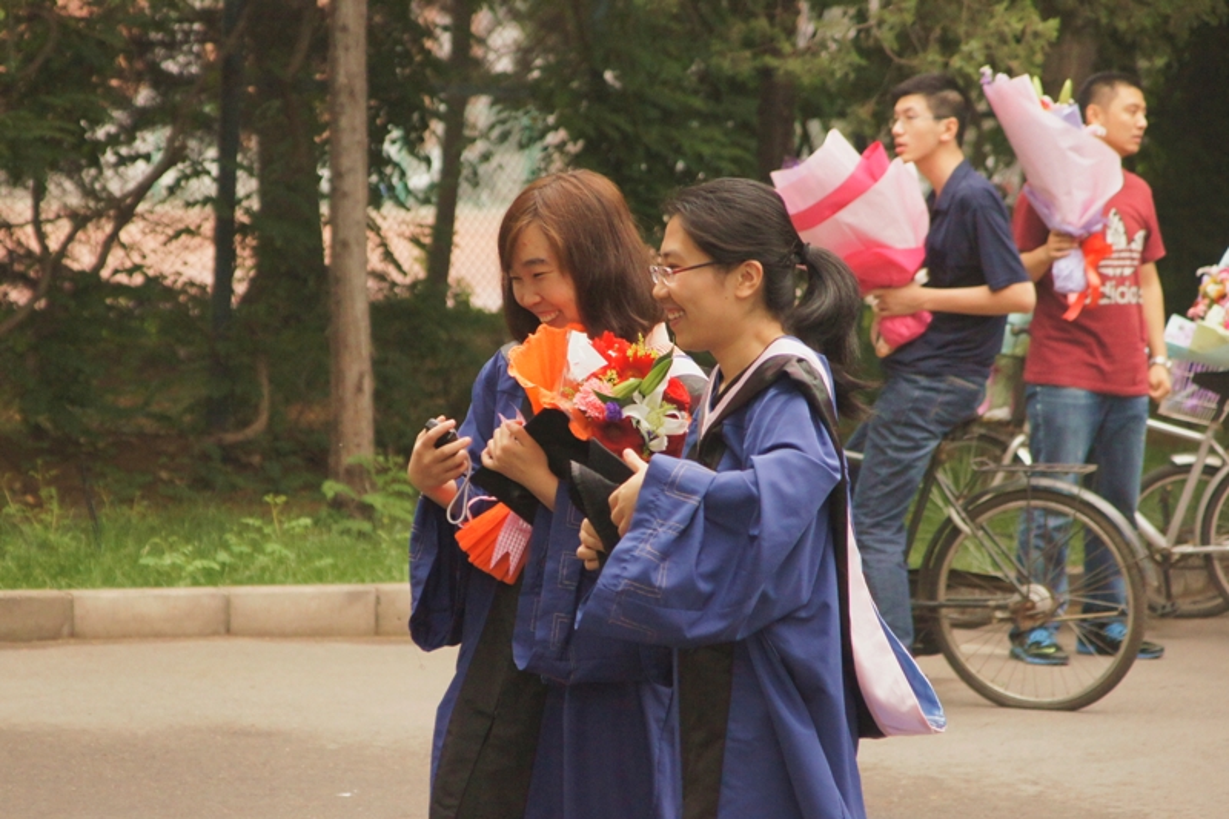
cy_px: 410
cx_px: 614
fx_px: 4096
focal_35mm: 120
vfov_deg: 11.4
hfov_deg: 17.1
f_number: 4.5
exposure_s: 1/640
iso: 3200
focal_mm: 80
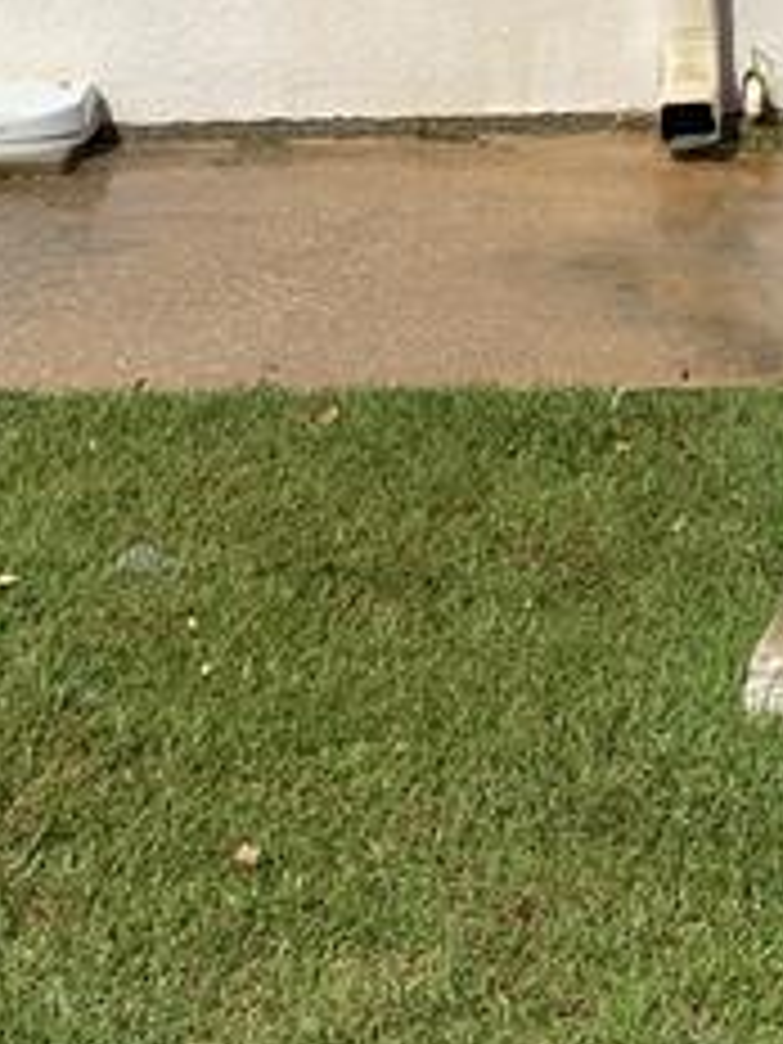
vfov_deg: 17.5
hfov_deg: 14.4
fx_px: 3046
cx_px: 767
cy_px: -504
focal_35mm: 101
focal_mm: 4.25
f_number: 1.8
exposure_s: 1/6061
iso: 25
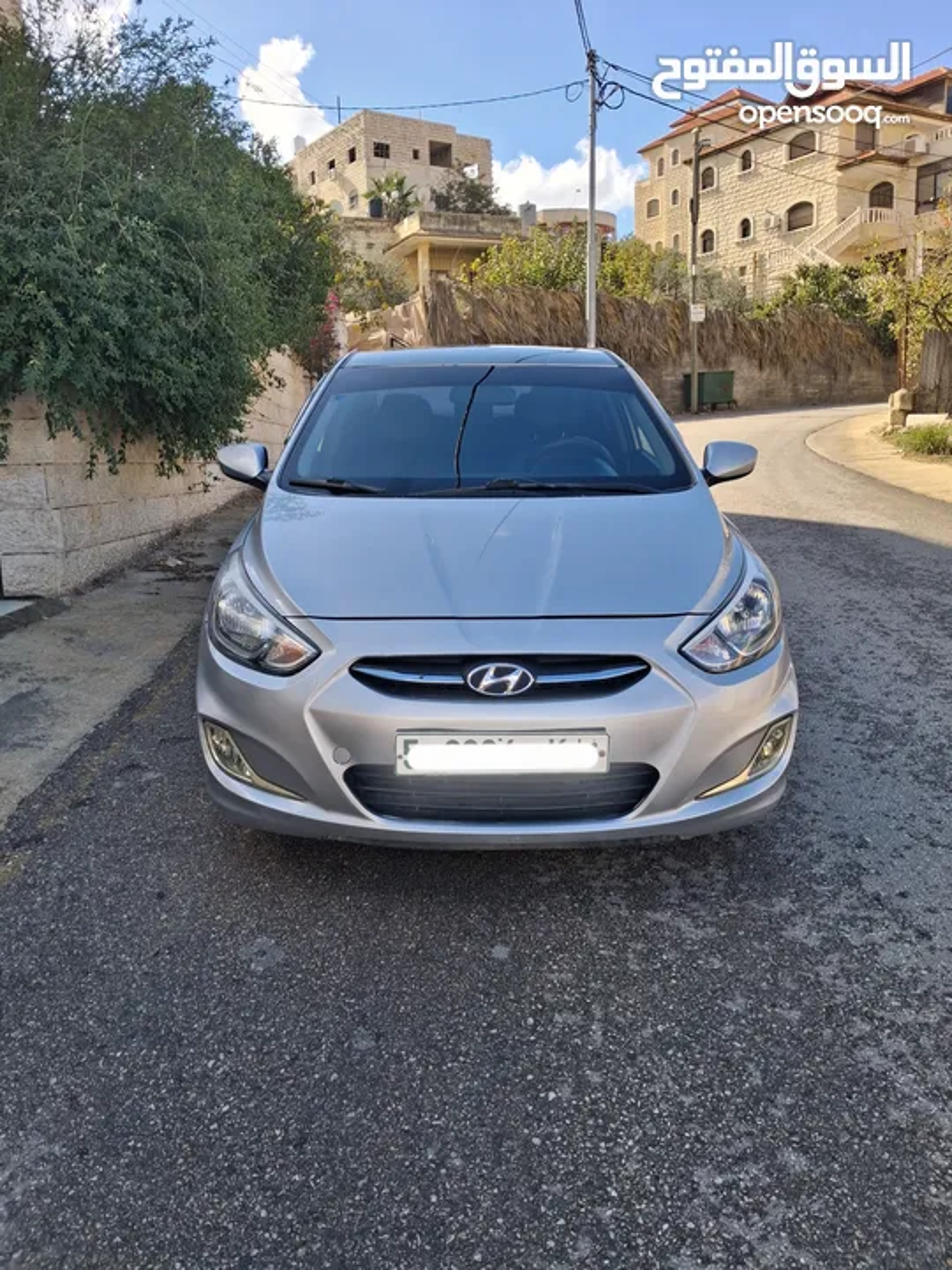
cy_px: 635
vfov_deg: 65.3
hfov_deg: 51.4
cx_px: 476
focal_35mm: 27
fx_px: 990
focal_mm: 4
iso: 20
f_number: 1.8
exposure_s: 1/455
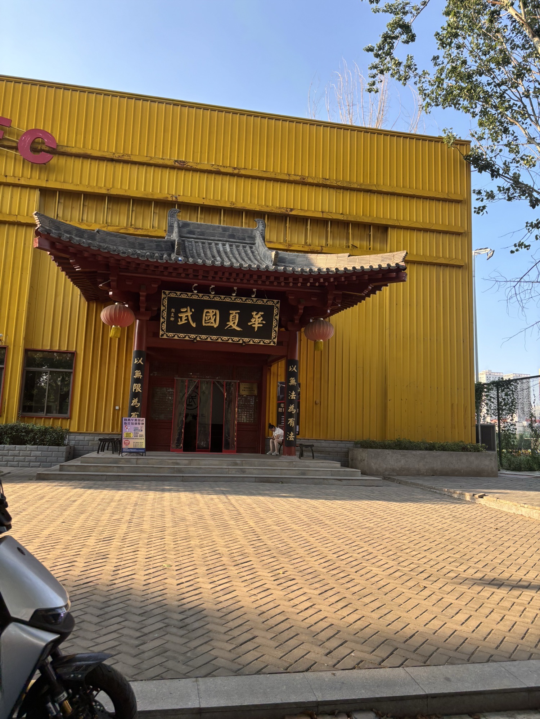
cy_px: 360
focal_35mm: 26
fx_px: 541
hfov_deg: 53.1
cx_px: 270
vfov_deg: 67.3
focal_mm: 5.96
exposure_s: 1/597
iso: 50
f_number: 1.6
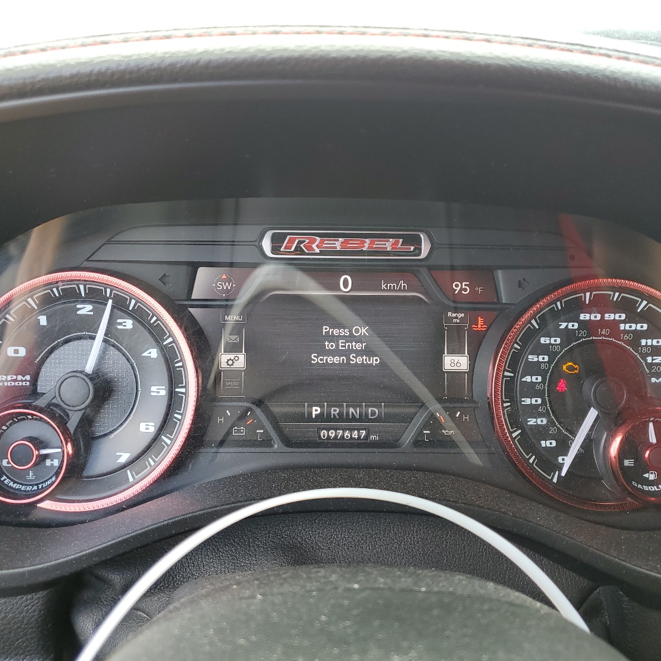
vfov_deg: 52.5
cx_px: 338
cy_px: 330
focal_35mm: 31
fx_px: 670
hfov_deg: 52.5
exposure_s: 1/120
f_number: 1.5
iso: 55
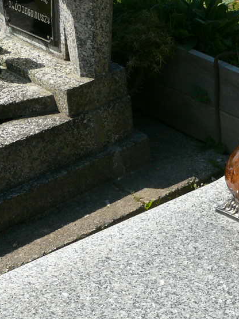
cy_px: 276
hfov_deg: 14.3
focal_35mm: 101
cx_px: 269
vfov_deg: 19.2
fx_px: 929
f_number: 5.6
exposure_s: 1/400
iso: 100
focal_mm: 7.4
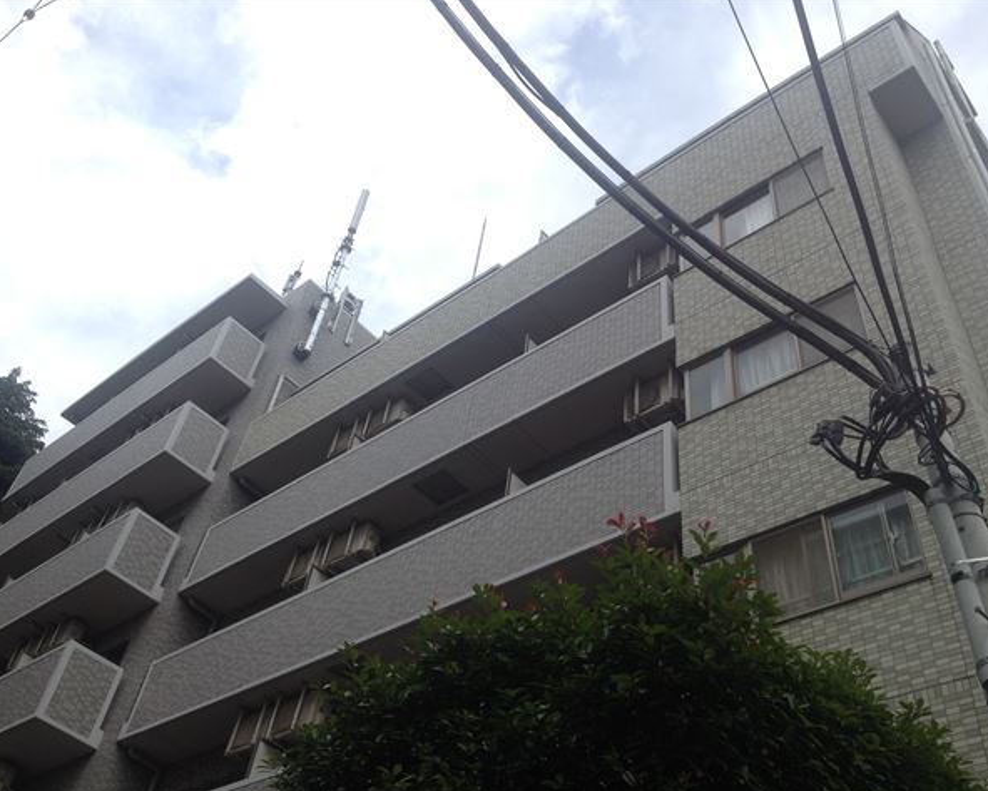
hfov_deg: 49.1
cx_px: 491
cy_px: 396
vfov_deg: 40.1
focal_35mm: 37
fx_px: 1082
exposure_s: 1/1577
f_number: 2.4
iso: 50
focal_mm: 4.28
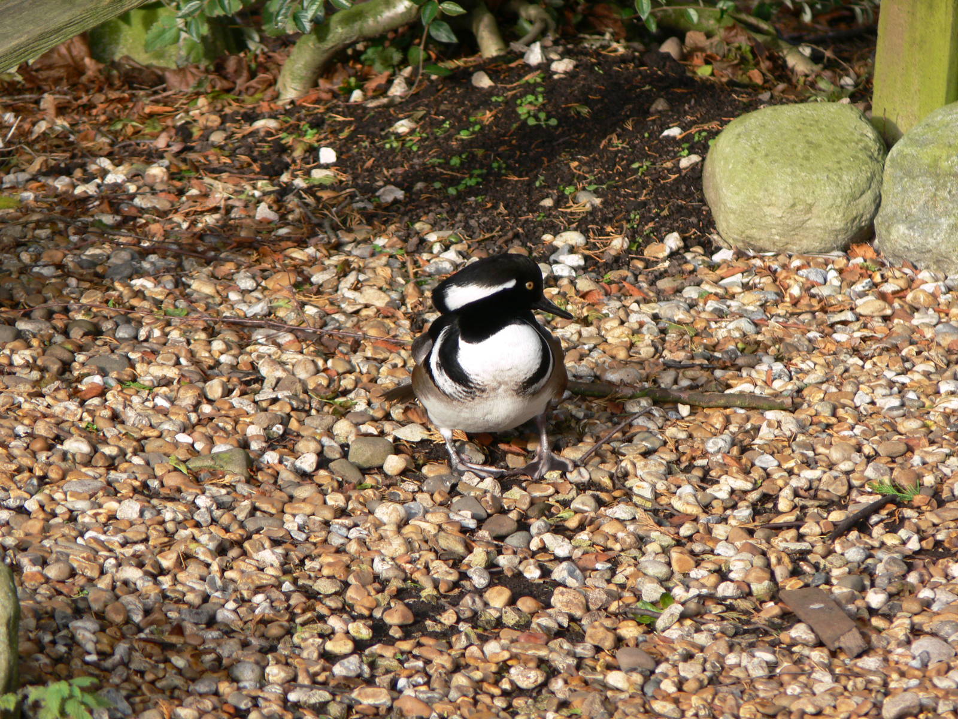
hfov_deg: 4.7
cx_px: 479
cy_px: 360
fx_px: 11624
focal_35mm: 420
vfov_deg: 3.5
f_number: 4.5
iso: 80
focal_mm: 88.8
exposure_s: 1/125
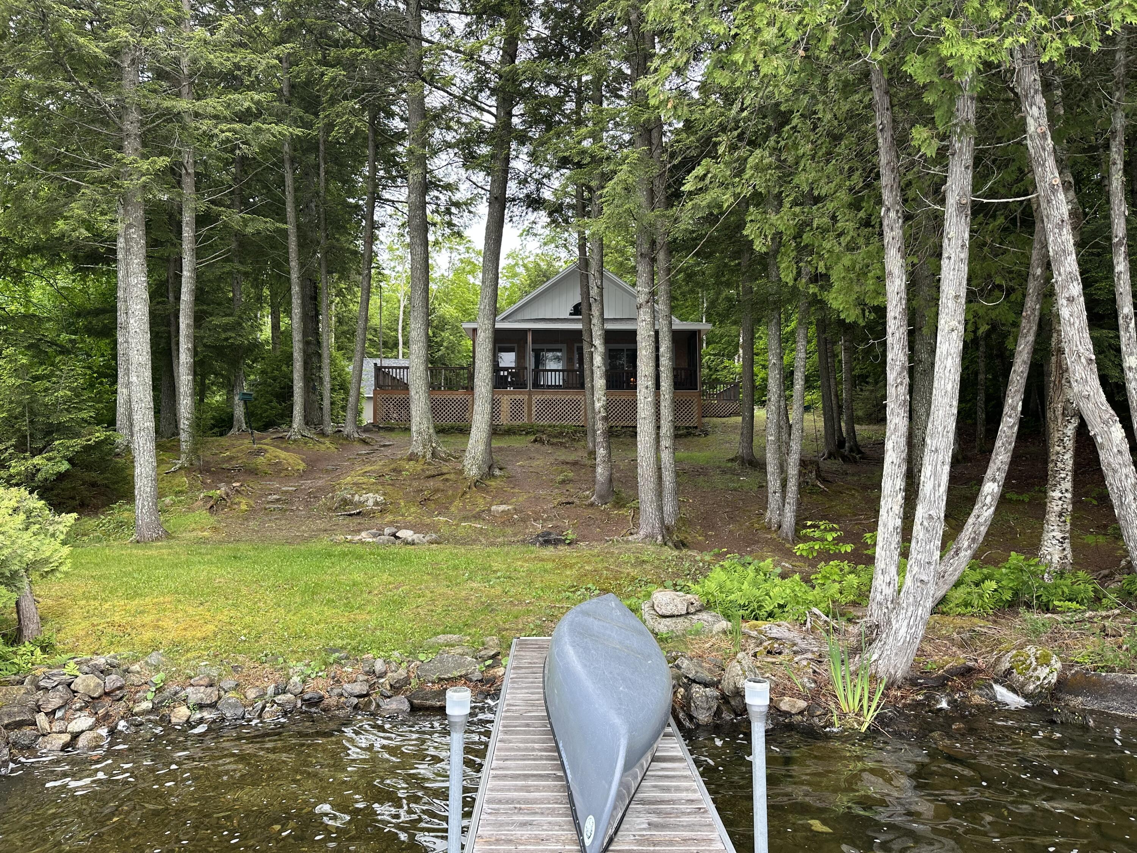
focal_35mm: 24
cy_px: 426
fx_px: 788
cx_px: 568
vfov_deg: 56.8
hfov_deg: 71.6
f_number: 1.78
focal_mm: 6.86
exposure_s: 1/163
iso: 80
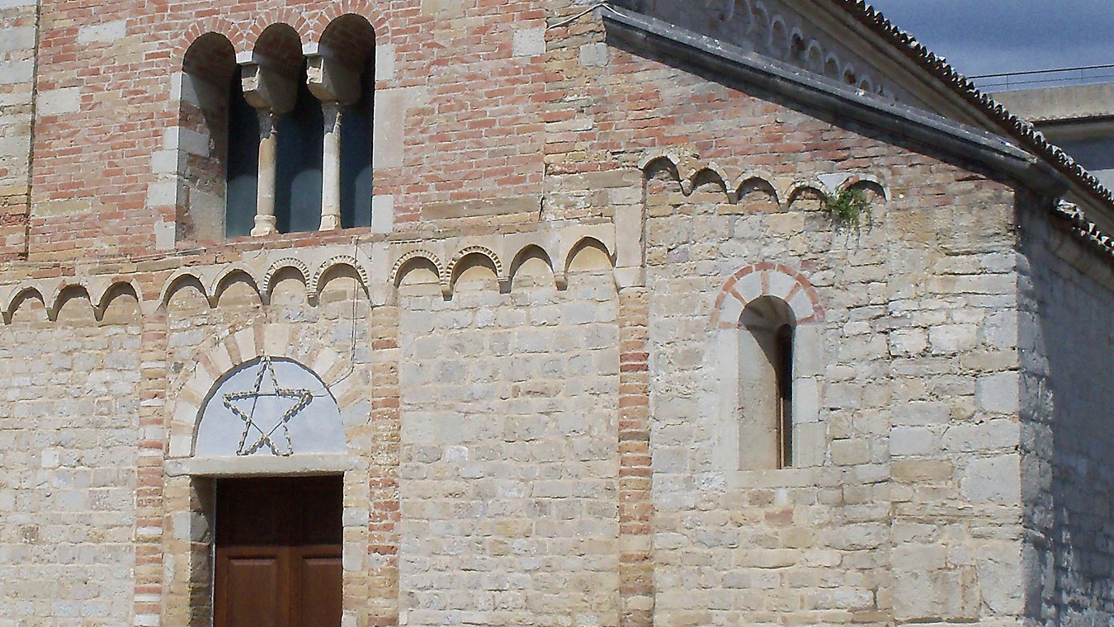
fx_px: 2689
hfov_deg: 23.3
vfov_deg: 13.3
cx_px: 362
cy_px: 281
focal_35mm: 91
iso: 80
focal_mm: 8.3
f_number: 5.8
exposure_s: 1/1000
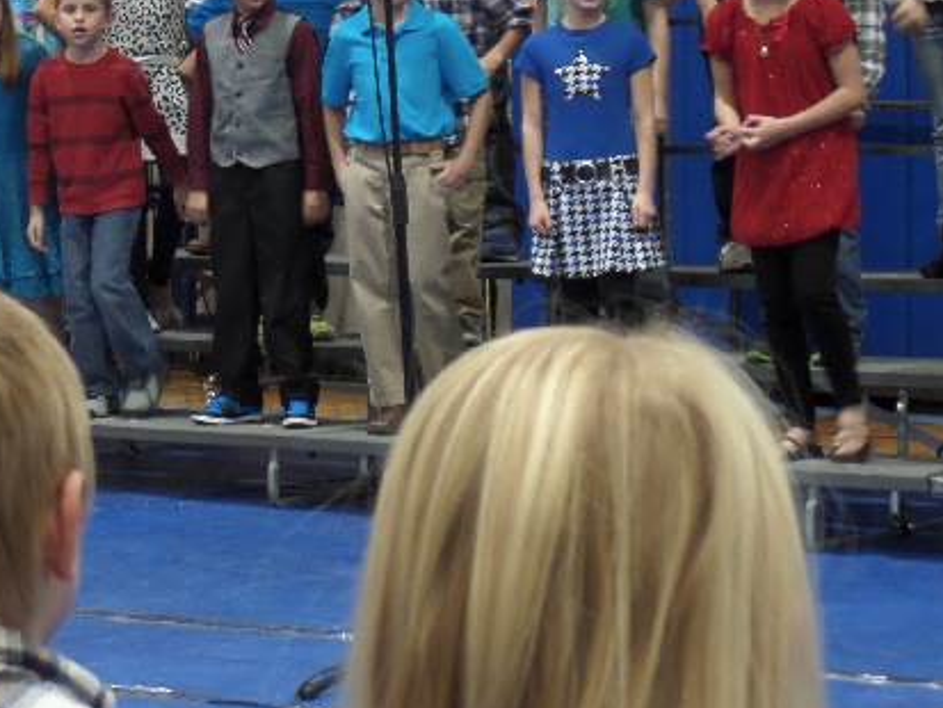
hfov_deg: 13.0
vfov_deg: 9.8
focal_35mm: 151
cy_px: 50
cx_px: 185
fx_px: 4115
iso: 400
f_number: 3.8
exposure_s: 1/15
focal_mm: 13.9
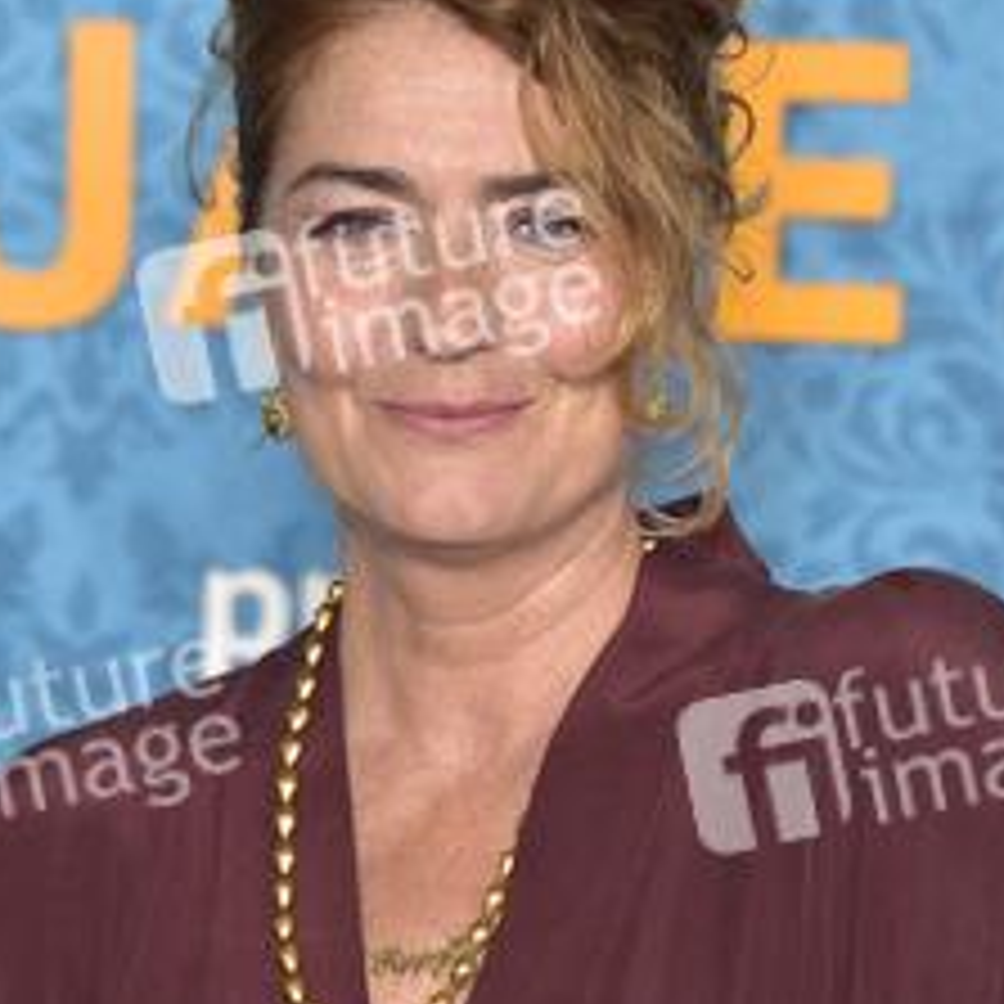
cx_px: 502
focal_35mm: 229
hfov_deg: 7.6
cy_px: 522
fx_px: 7514
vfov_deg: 7.6
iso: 640
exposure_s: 1/200
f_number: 6.3
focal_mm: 150
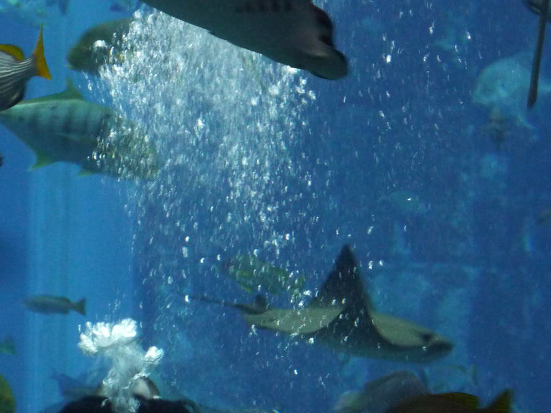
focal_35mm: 215
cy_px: 253
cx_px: 143
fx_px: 3421
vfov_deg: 6.9
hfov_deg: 9.2
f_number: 4.4
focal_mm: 19.5
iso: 400
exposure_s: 1/30
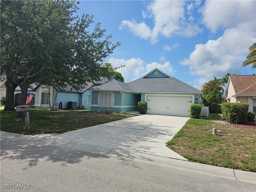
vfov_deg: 58.9
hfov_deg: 73.9
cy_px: 96
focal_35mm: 23
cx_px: 128
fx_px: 170
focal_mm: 6.3
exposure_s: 1/1283
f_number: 1.7
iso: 10
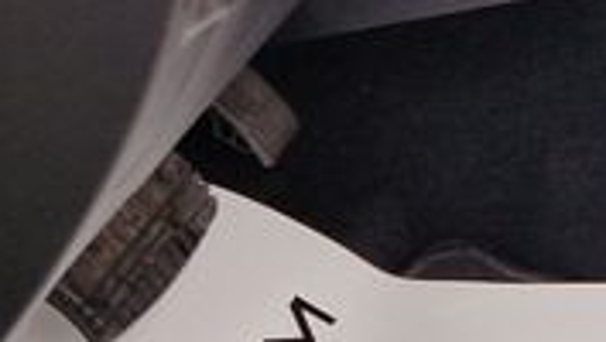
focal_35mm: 145
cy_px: -499
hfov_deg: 13.2
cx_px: 1140
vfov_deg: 7.8
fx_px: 2332
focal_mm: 5.4
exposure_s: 1/180
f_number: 1.8
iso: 50
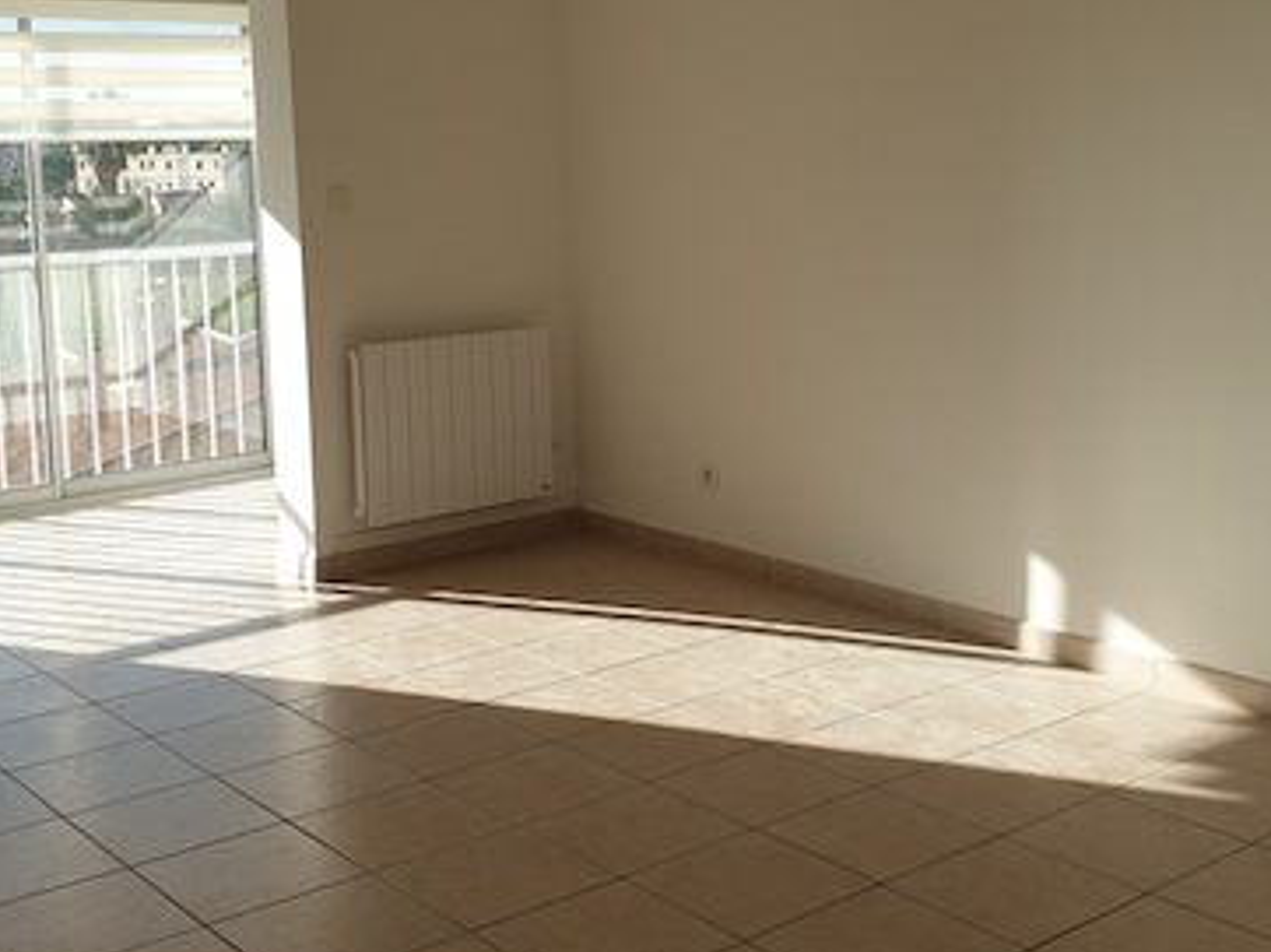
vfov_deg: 31.3
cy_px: 358
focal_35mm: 46
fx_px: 1688
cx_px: 636
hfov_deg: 41.3
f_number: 2.4
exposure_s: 1/800
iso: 50
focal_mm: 4.3
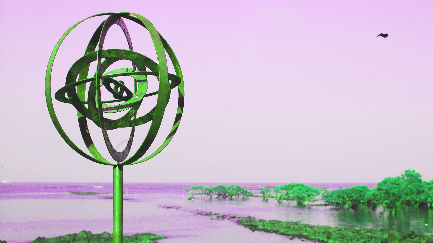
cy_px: 123
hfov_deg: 31.9
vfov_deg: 18.3
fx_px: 758
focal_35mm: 66
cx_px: 217
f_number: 10
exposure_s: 1/400
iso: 400
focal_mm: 42
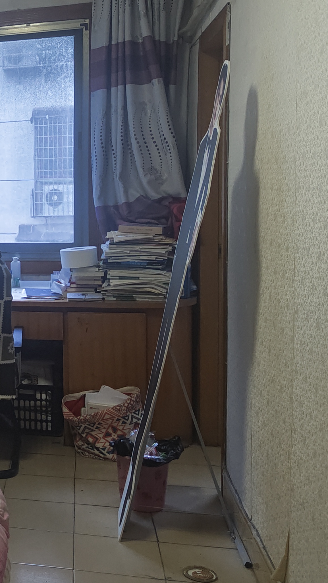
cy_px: 245
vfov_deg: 39.8
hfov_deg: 20.0
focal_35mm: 52
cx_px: -157
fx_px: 804
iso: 927
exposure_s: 1/60
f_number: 1.88
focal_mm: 5.56
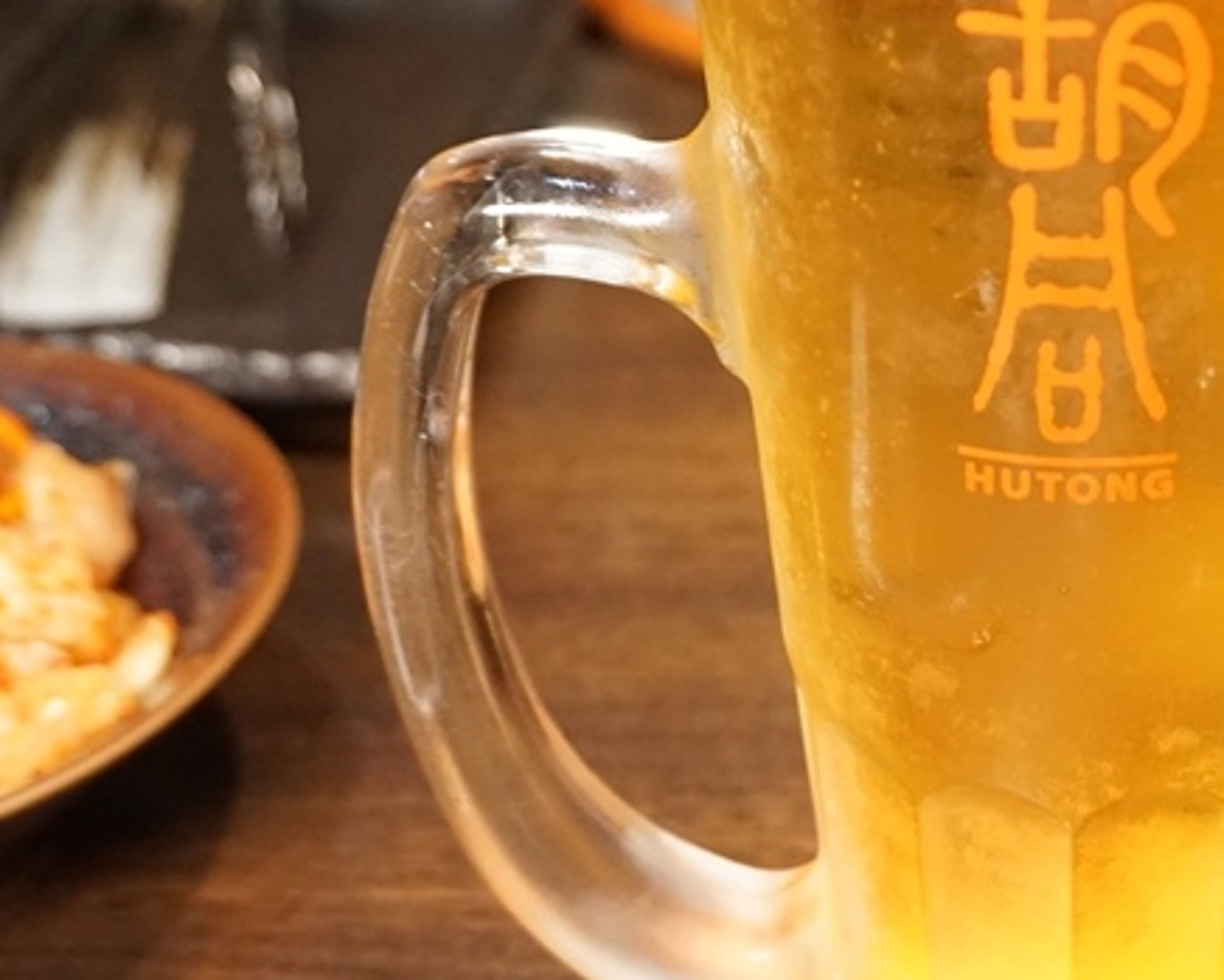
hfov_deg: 23.9
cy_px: 439
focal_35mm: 76
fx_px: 2757
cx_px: 1232
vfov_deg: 20.1
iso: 2500
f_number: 4
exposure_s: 1/60
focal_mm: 23
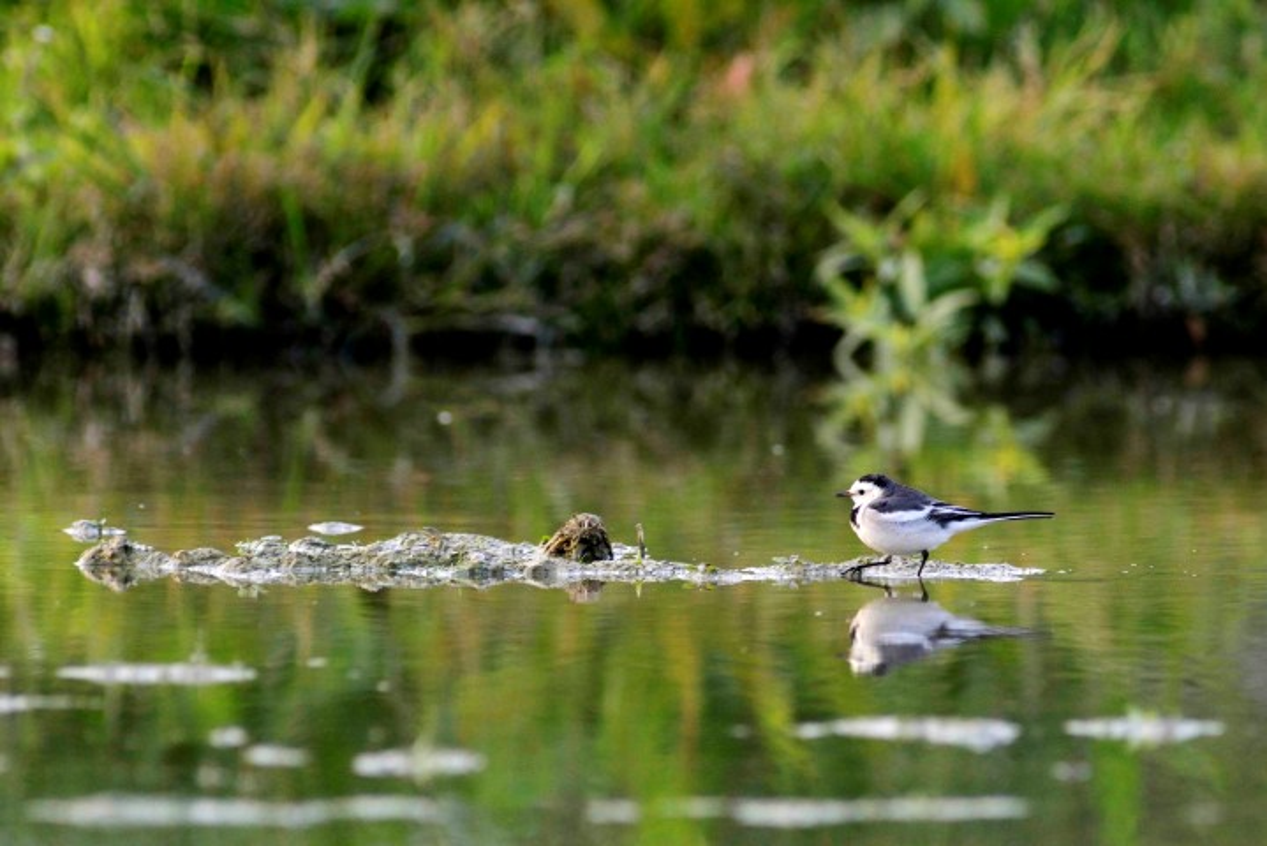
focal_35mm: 300
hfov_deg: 6.9
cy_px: 423
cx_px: 634
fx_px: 10562
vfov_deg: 4.6
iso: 1600
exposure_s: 1/400
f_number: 4
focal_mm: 300
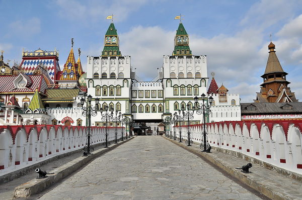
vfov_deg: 39.8
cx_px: 151
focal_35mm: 33
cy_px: 100
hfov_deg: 57.3
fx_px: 276
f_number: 9
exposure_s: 1/800
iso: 200
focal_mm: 22
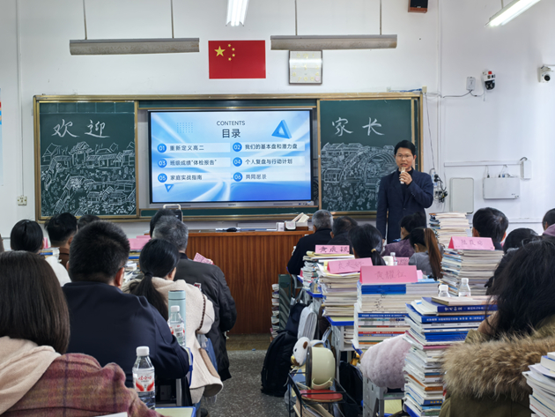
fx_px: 898
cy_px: 208
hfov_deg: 34.3
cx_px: 278
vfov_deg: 26.1
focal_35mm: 56
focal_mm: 5.75
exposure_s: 1/100
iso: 125
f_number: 2
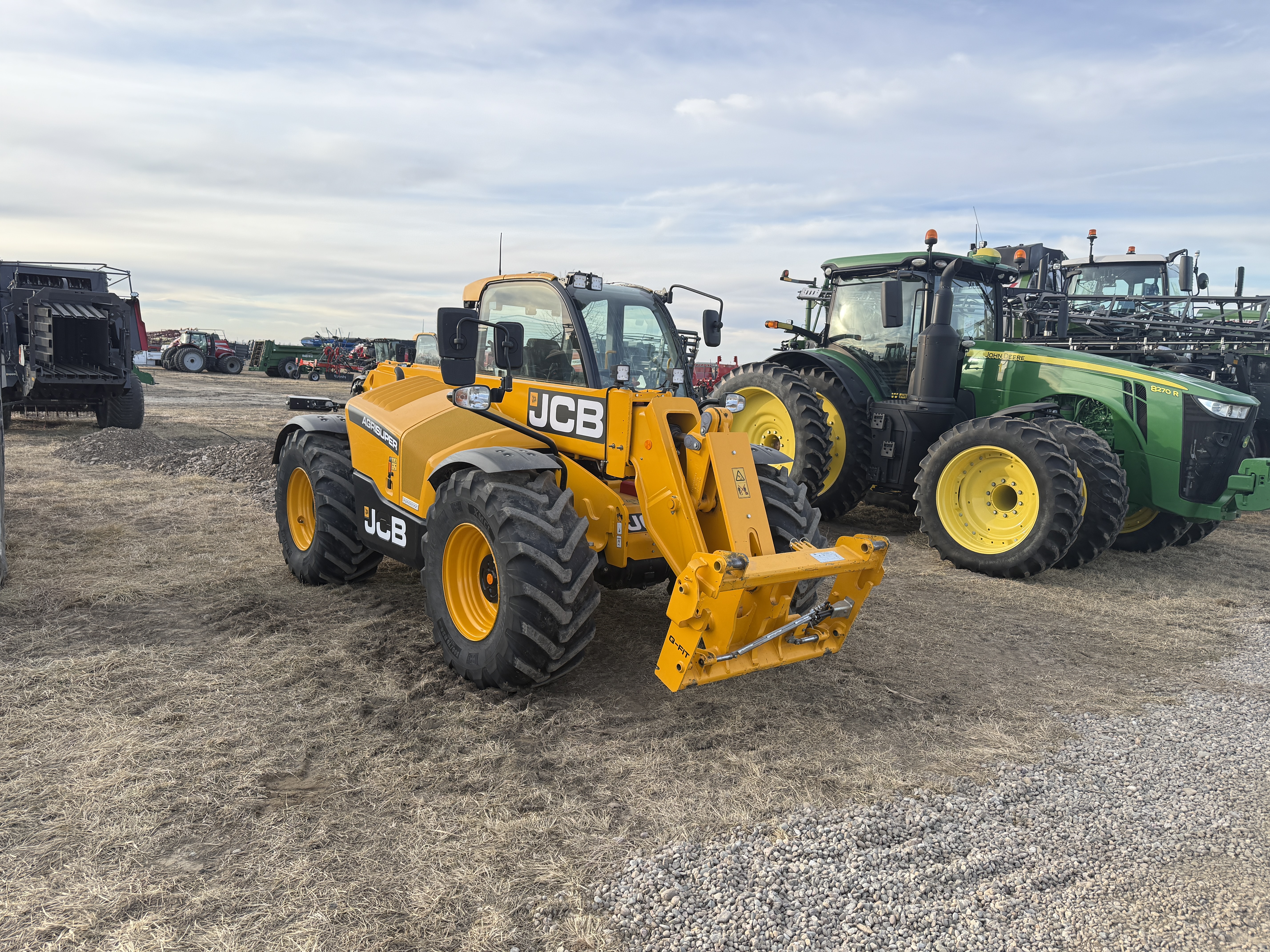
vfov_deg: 56.8
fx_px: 881
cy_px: 476
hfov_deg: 71.6
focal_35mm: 24
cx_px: 635
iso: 100
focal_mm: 6.76
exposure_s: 1/979
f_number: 1.78
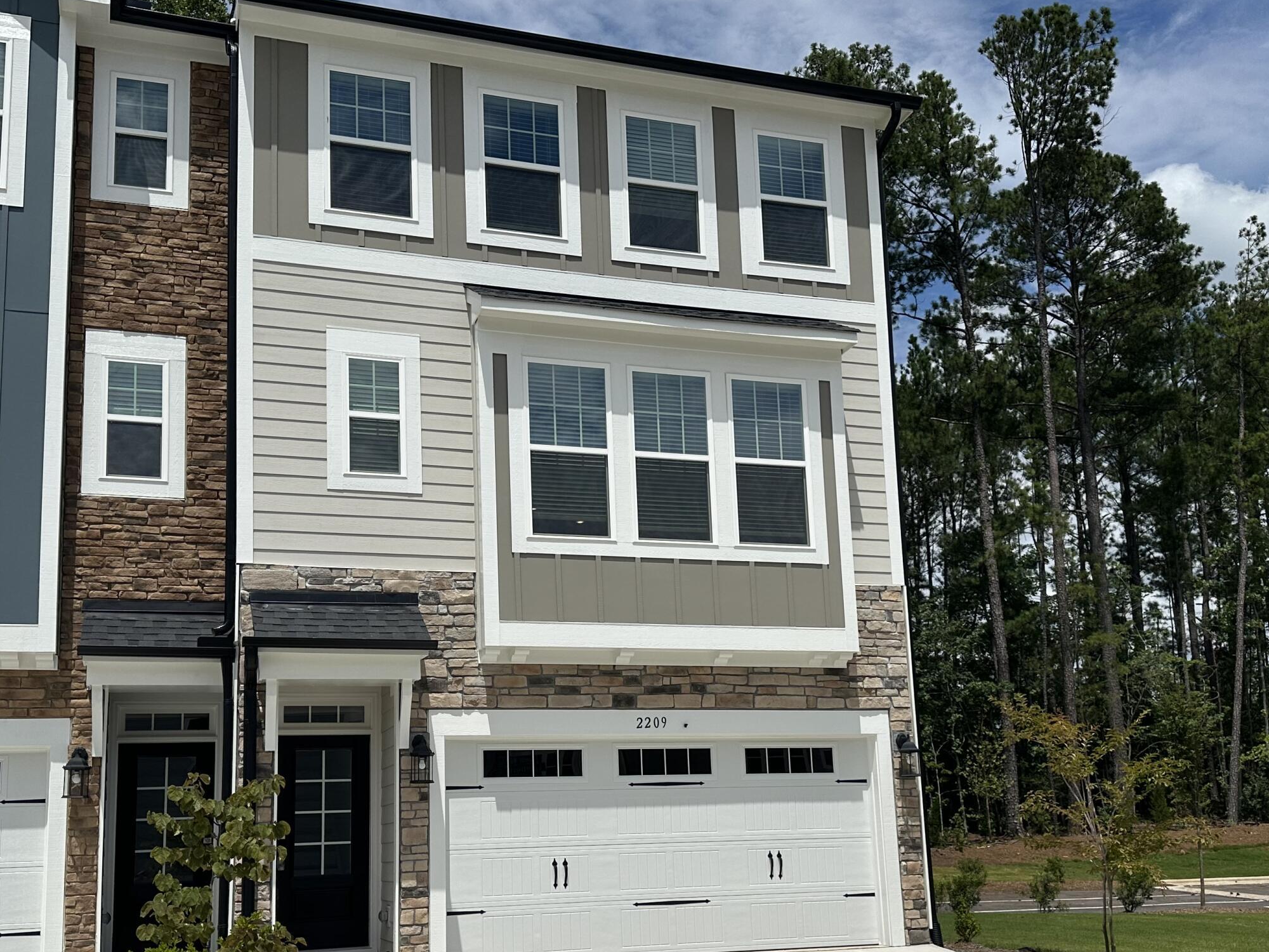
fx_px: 1320
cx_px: 606
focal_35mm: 36
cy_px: 620
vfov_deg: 39.3
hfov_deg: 51.3
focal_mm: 6.86
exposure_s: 1/13699
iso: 80
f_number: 1.78
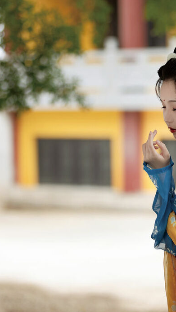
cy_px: 156
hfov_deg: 6.7
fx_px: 1510
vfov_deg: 11.8
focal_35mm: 182
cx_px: 158
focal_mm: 115
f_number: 2.8
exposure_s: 1/500
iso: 125
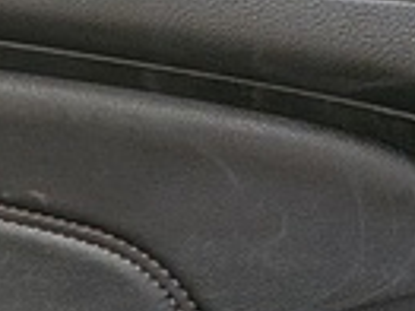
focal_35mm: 188
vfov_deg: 7.6
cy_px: 606
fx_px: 2252
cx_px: -200
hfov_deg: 10.2
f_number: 1.7
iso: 126
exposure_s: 1/120
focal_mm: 4.53
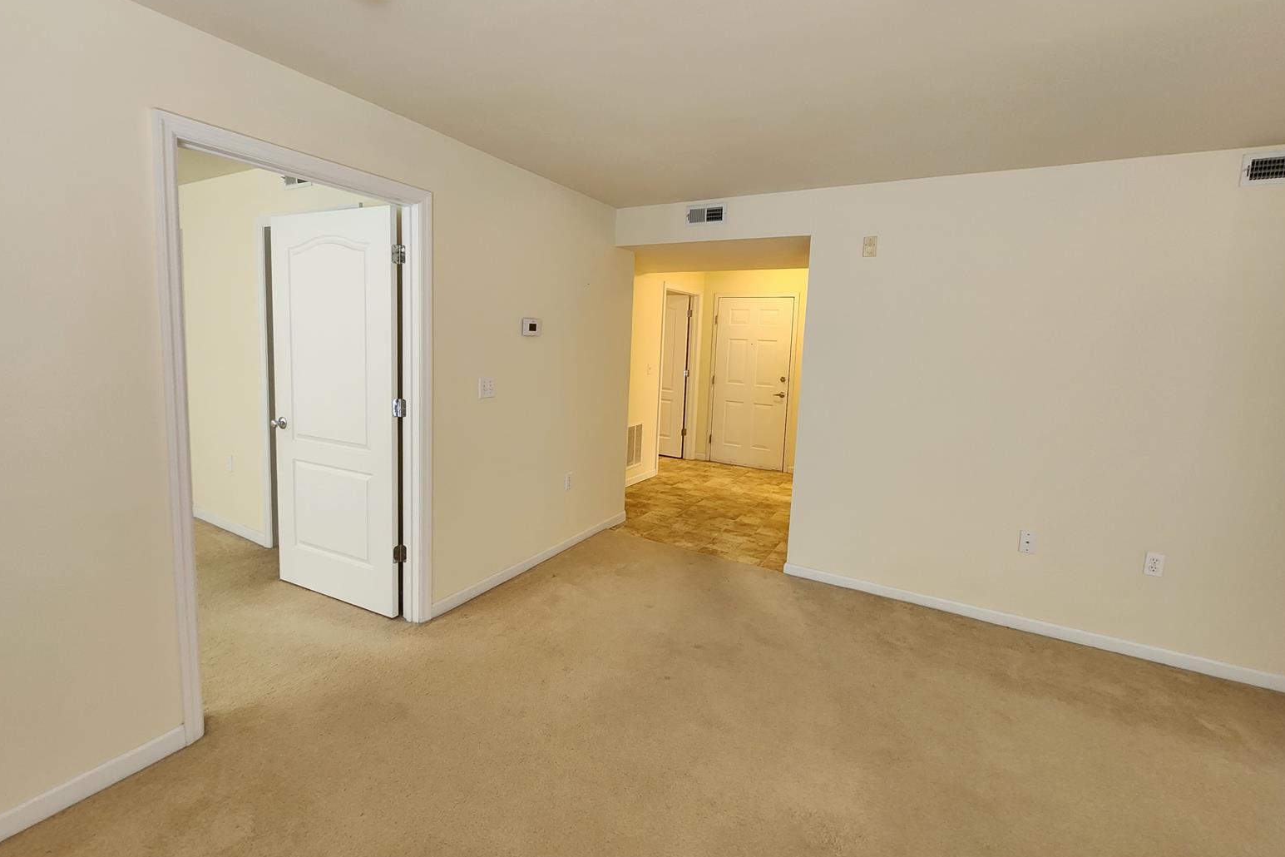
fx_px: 500
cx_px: 630
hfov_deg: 104.2
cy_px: 397
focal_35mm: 14
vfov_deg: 81.1
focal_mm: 2.2
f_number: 2.2
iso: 320
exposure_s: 1/40
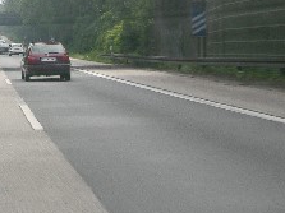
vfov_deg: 12.2
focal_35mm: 121
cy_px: 32
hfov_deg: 15.6
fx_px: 996
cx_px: -63
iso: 50
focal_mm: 11.6
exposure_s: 1/96.2
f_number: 7.5
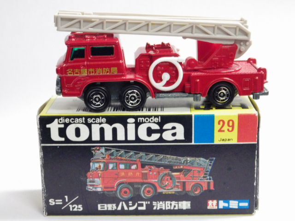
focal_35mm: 71
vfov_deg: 20.7
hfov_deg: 27.4
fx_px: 605
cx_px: 148
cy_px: 110
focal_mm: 12.8
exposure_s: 1/25
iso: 800
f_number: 4.2
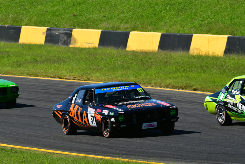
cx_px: 122
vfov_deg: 2.9
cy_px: 82
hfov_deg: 4.3
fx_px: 3268
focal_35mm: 480
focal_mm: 320
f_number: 13
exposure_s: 1/640
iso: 500
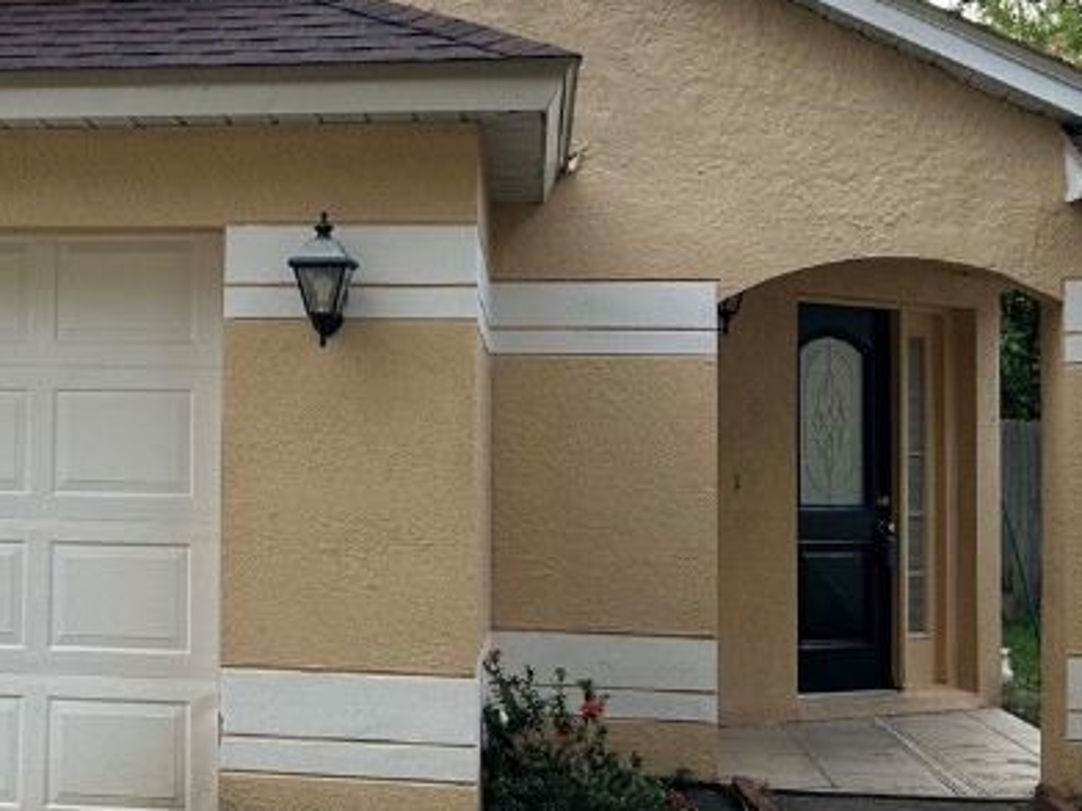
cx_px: 80
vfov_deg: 21.6
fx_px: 2125
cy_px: 334
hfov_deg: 27.4
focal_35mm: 68
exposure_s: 1/359
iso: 50
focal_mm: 5.7
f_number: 1.5
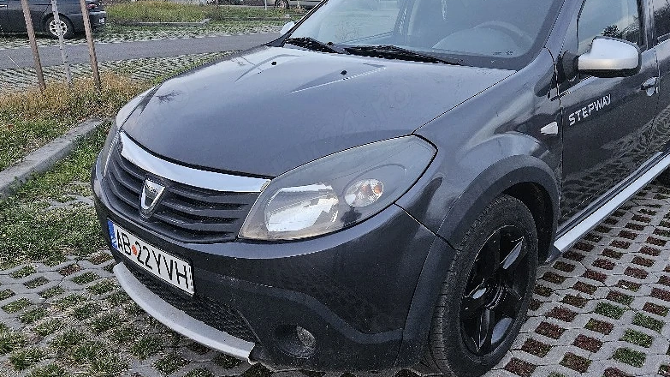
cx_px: 377
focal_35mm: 32
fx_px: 568
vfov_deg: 36.6
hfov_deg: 60.8
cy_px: 158
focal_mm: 5.4
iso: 500
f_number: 1.8
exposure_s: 1/143
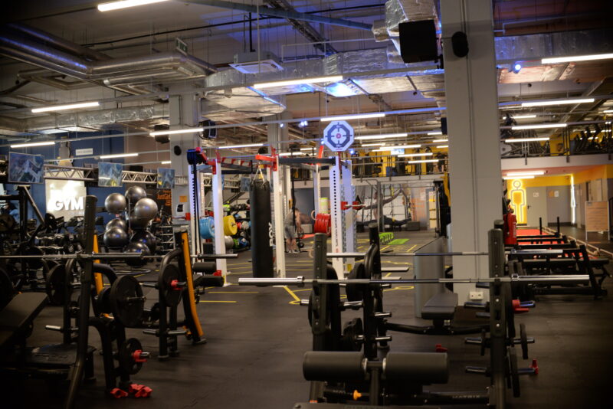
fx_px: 596
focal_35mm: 35
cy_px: 204
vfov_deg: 37.9
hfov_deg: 54.4
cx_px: 306
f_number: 5.6
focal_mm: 35
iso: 1250
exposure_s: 1/50
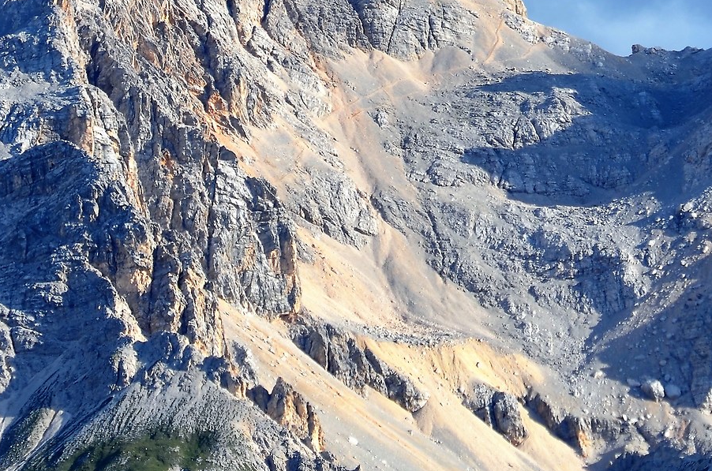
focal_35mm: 439
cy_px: 110
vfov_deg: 3.1
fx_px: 8663
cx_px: 394
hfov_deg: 4.7
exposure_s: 1/250
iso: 100
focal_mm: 110
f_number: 8
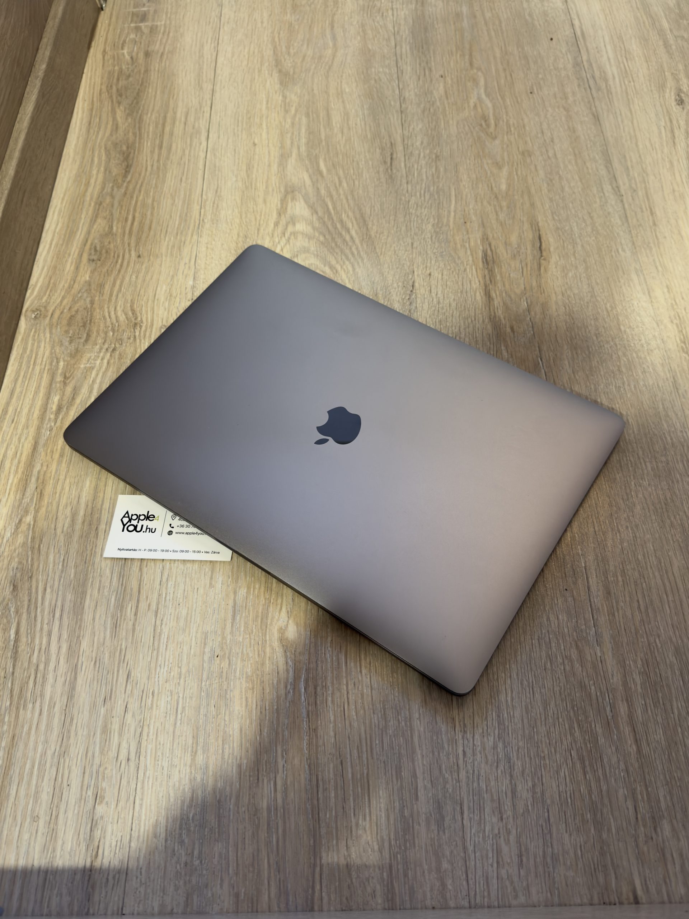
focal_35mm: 24
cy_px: 460
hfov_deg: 56.8
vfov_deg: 71.6
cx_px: 344
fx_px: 637
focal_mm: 6.76
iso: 250
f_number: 1.78
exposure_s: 1/48
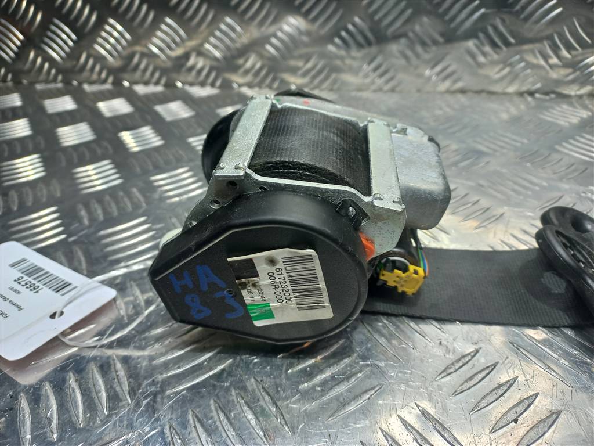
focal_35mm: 25
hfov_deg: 69.4
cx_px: 297
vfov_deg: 54.9
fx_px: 429
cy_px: 223
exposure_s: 1/50
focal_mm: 4.6
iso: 32
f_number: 1.8
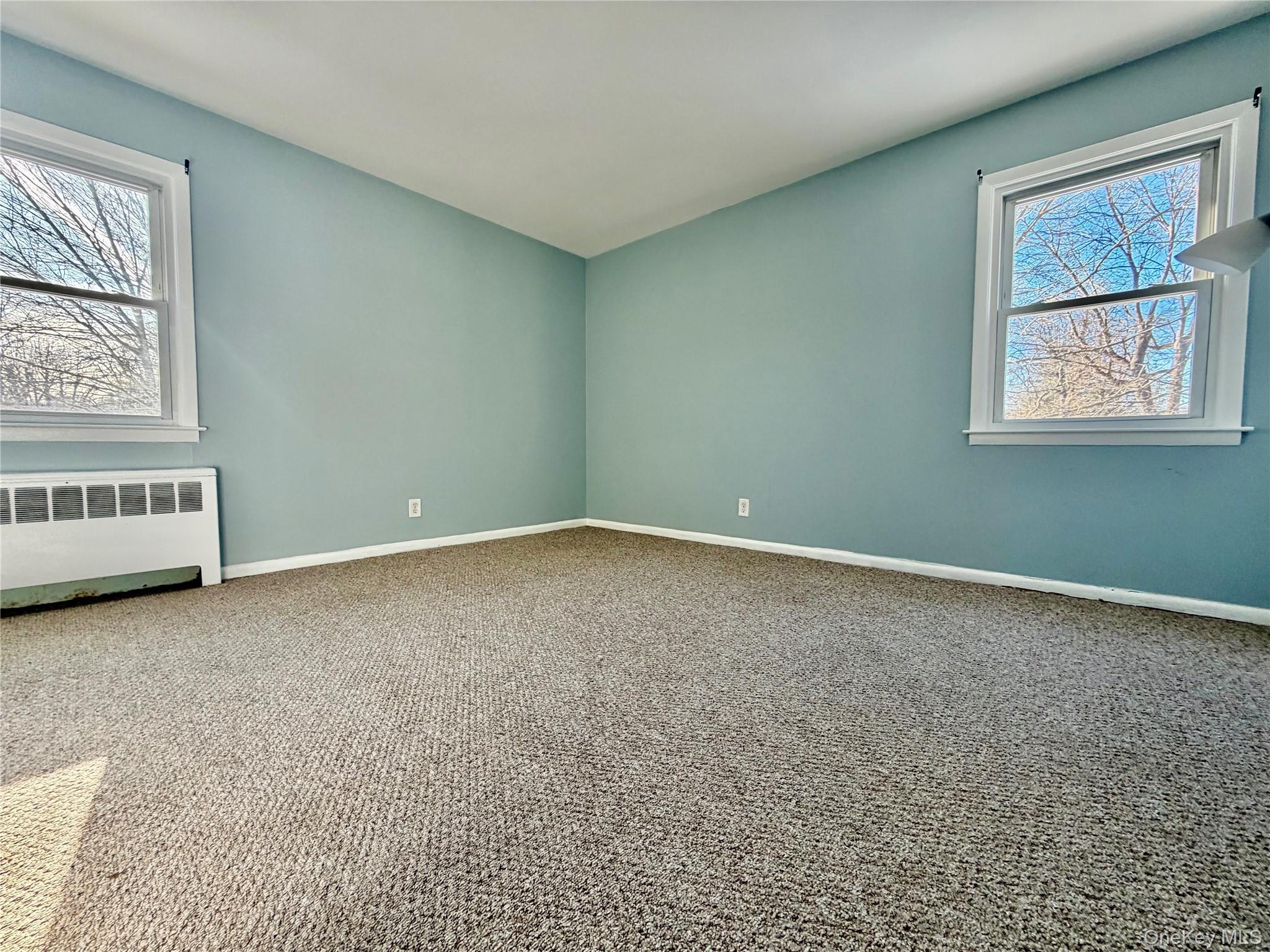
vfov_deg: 85.7
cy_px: 476
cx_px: 635
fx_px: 514
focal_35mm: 14
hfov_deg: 102.1
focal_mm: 2.22
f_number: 2.2
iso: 100
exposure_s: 1/121
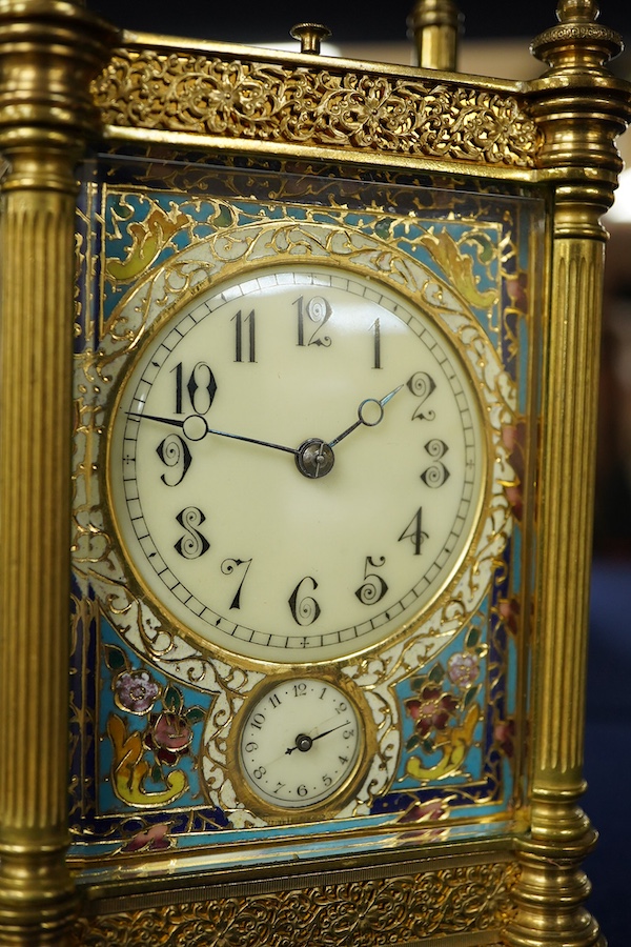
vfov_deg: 43.6
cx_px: 316
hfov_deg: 29.9
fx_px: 1183
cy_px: 474
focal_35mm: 45
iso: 1250
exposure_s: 1/125
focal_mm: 30
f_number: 7.1
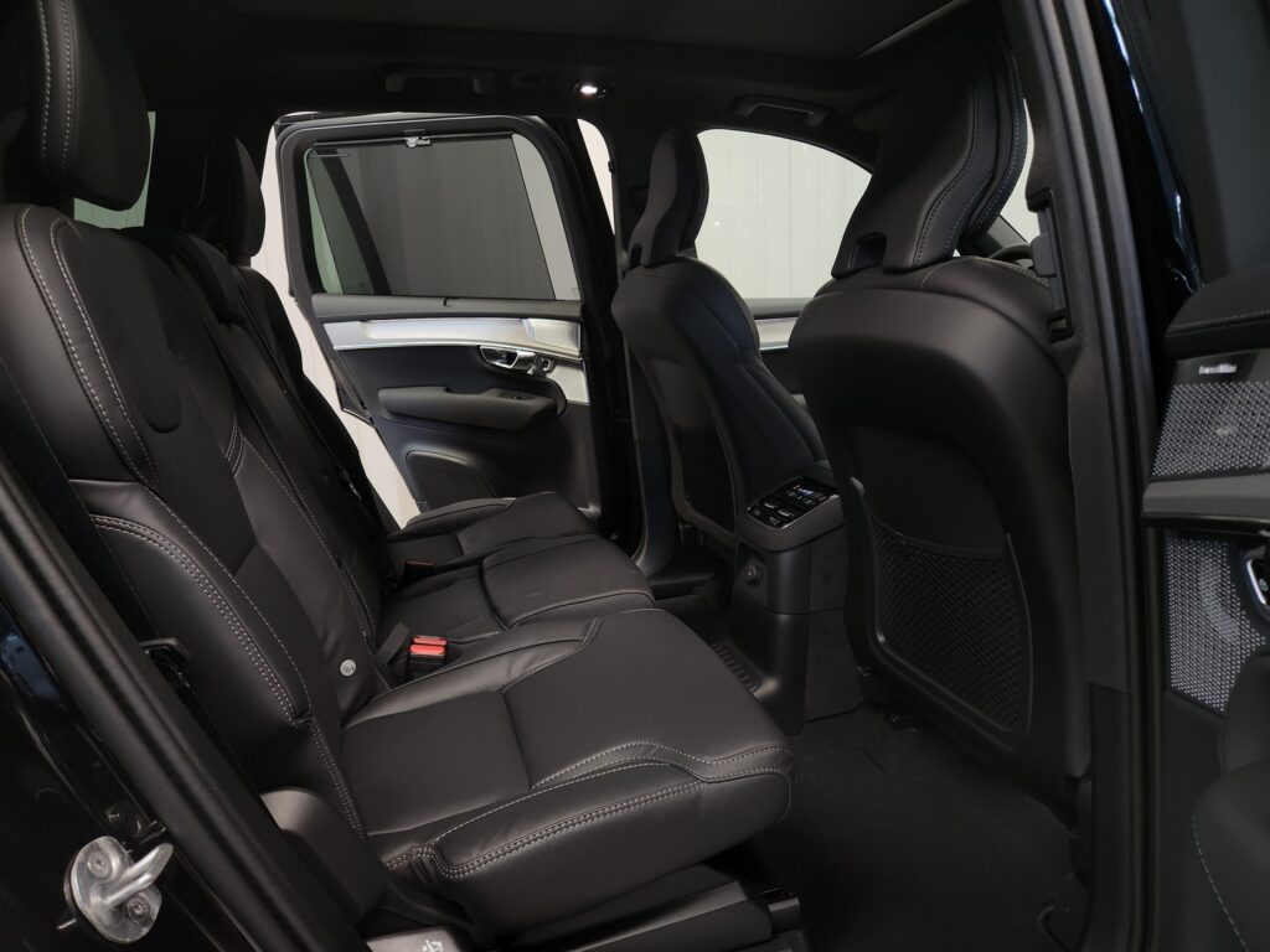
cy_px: 476
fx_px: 844
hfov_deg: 73.9
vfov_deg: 58.9
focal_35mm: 23
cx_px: 635
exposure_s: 1/100
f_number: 1.8
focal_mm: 5.4
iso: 250
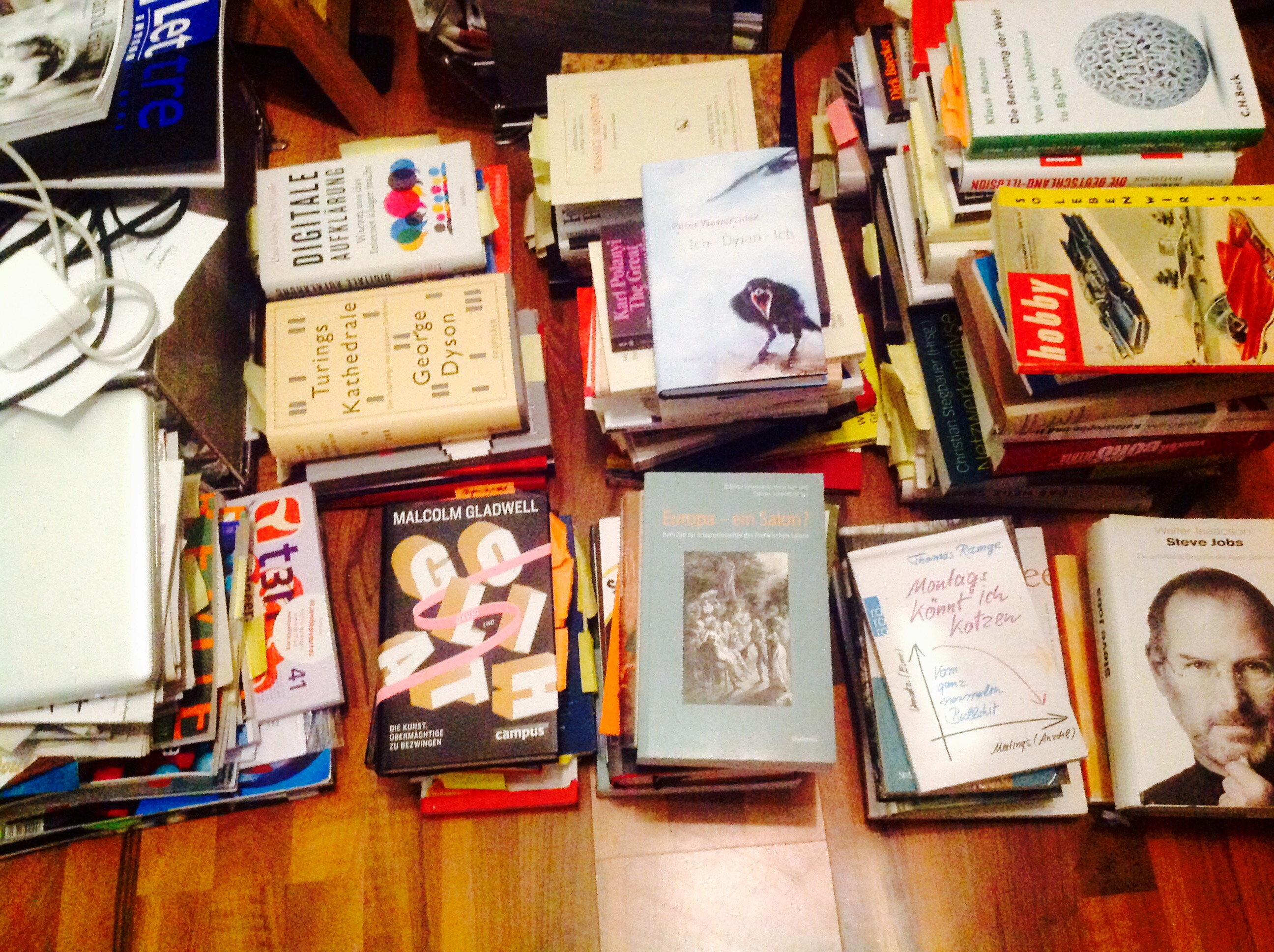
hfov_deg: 52.7
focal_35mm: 35
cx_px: 637
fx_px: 1286
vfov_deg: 40.6
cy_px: 476
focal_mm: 4.28
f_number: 2.4
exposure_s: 1/15
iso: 640
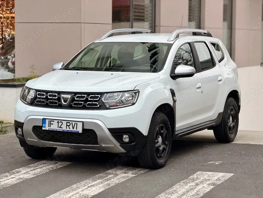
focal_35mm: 100
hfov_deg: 19.6
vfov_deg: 14.8
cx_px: 132
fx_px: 760
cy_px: 99
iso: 200
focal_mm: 16.89
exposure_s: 1/121
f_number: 2.8
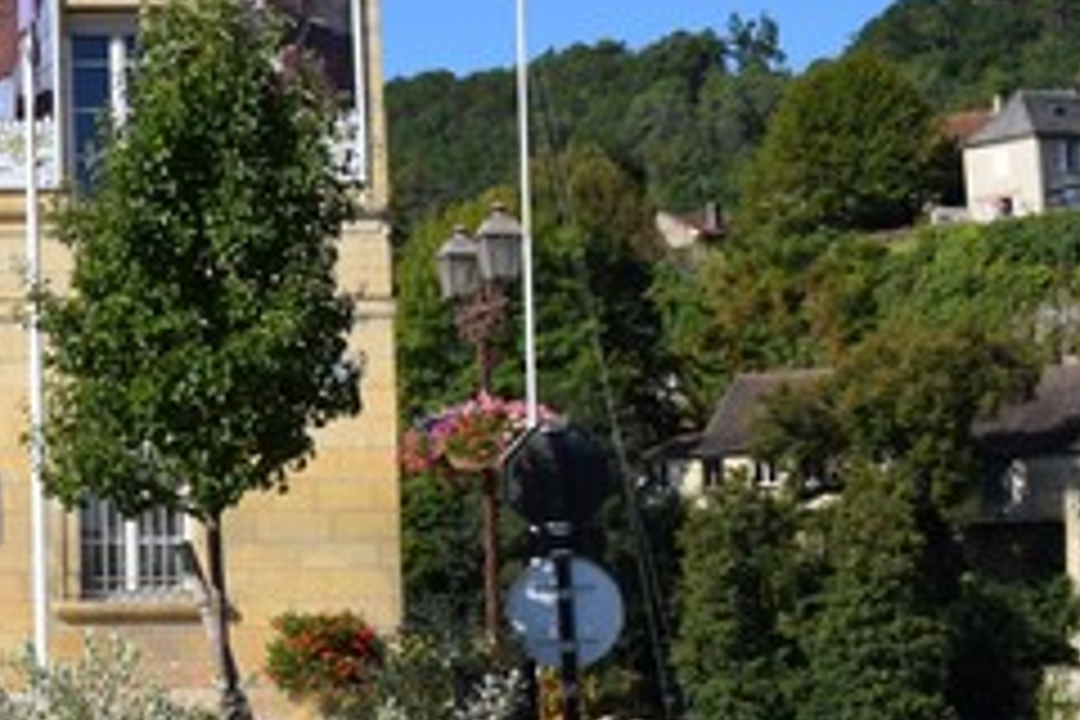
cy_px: 236
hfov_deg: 19.9
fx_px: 2700
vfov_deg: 15.2
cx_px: -482
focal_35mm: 90
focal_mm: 18
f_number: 10
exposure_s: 1/400
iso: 200
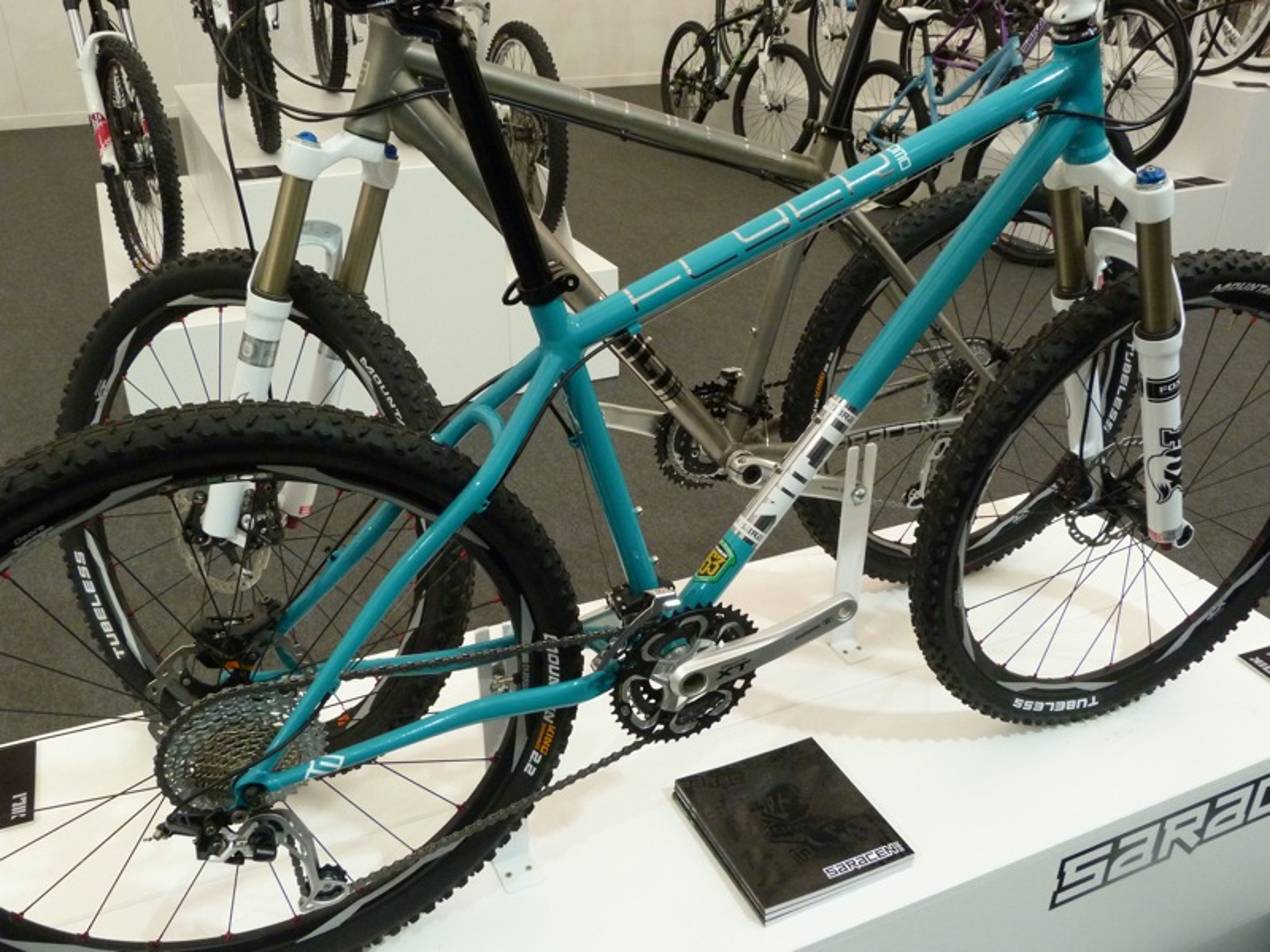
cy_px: 476
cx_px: 635
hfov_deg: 60.0
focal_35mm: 30
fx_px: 1101
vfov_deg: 46.8
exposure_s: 1/80
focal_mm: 5.3
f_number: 4.5
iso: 400
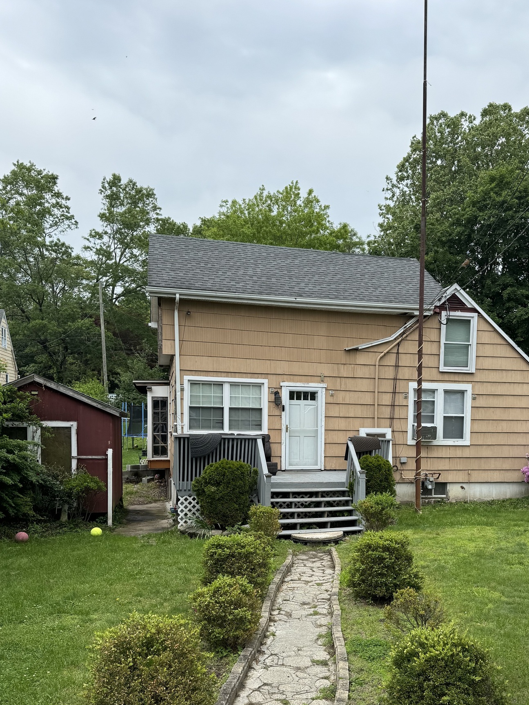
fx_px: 652
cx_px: 333
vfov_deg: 55.9
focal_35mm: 32
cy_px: 456
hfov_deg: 43.8
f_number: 1.78
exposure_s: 1/3597
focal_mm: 6.76
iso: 80
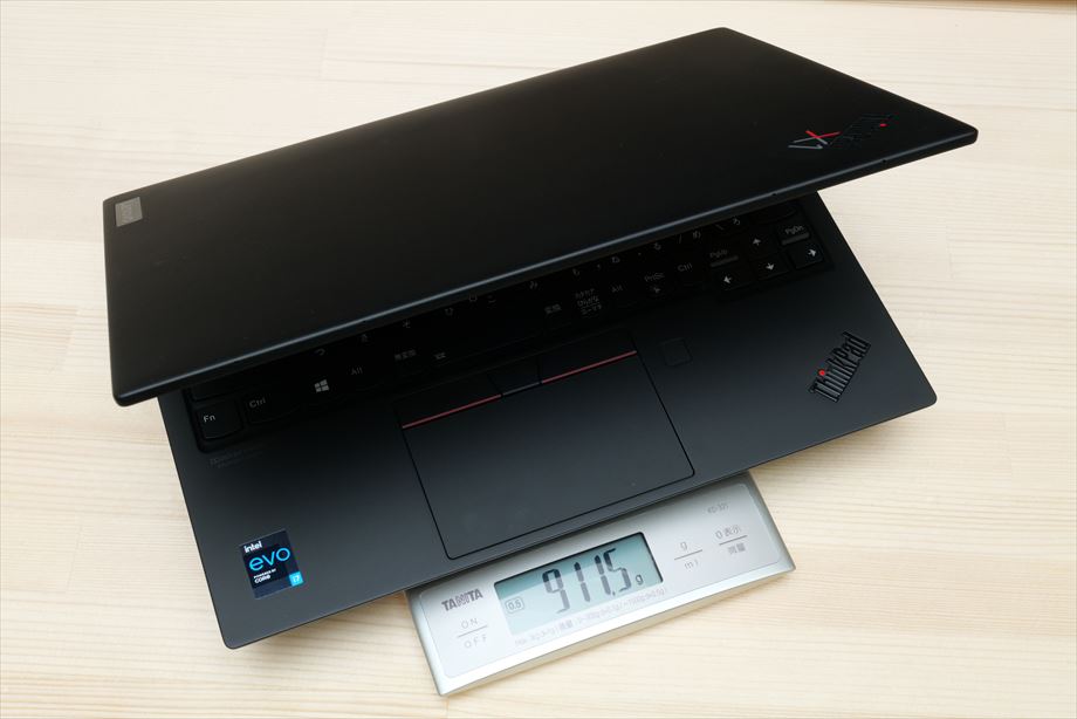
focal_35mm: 44
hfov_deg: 44.5
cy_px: 360
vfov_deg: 30.5
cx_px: 538
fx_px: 1317
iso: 1600
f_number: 22
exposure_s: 1/60
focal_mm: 44
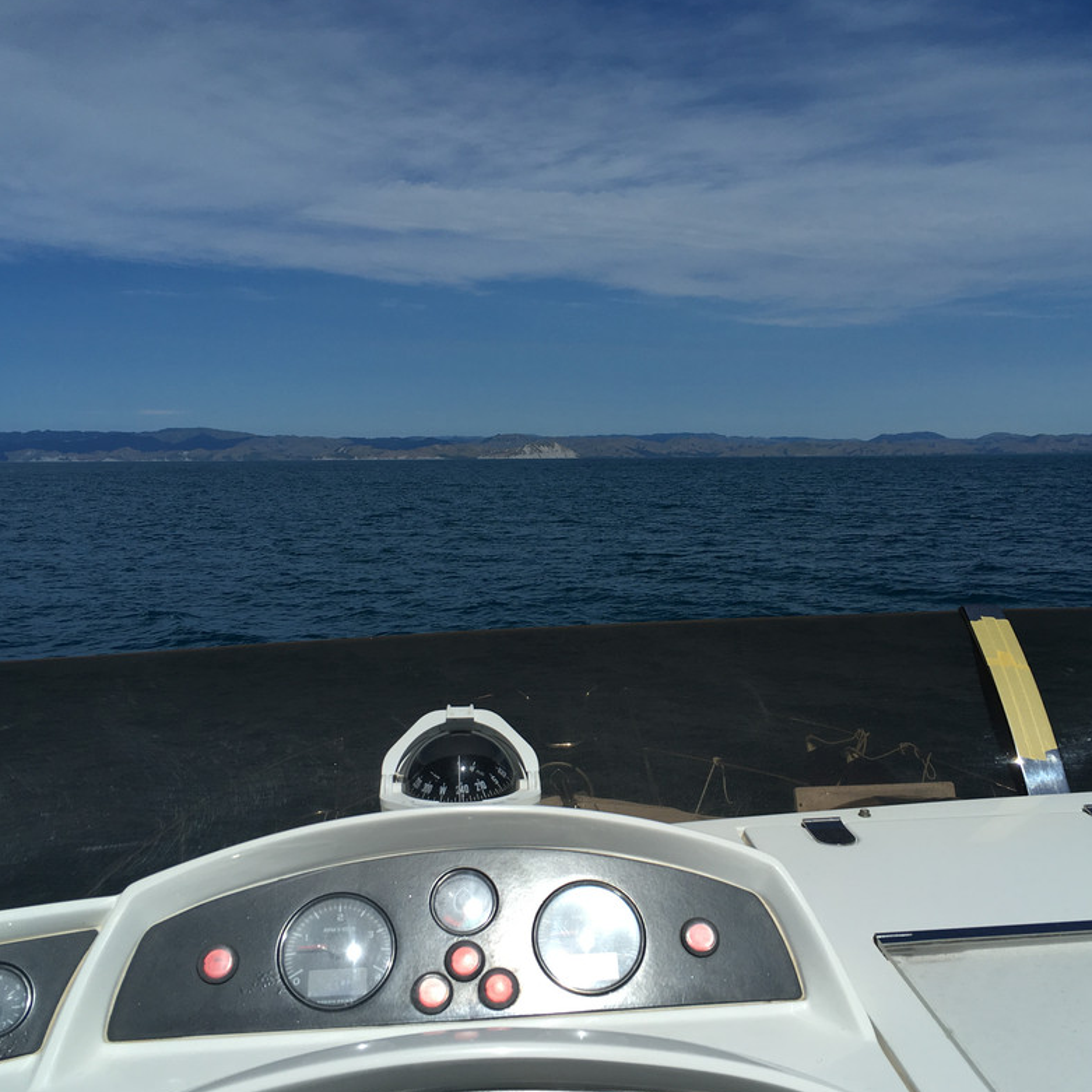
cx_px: 588
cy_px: 551
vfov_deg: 47.2
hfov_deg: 47.2
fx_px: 1249
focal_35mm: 35
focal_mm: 4.15
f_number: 2.2
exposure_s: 1/5495
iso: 25
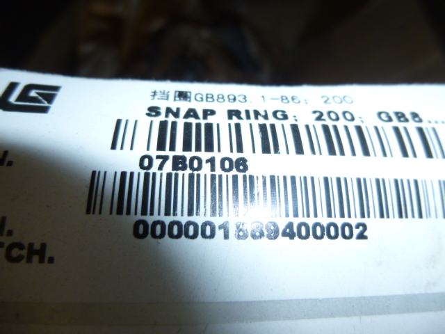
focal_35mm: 25
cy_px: 167
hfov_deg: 69.4
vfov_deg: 54.9
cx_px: 222
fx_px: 321
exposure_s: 1/125
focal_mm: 4.5
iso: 125
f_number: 3.1
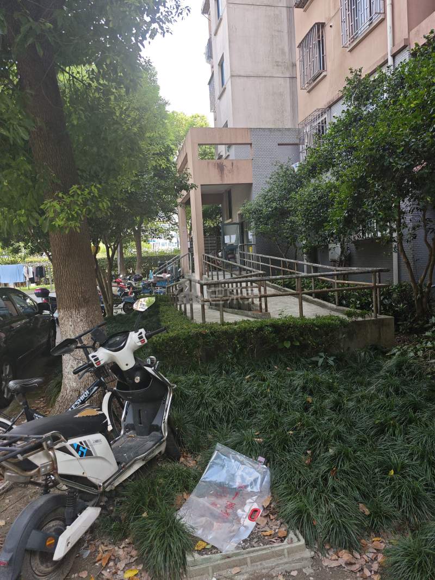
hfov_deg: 58.9
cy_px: 290
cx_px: 218
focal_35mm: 23
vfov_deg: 73.9
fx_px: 385
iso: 50
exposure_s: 1/238
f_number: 2
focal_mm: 8.72
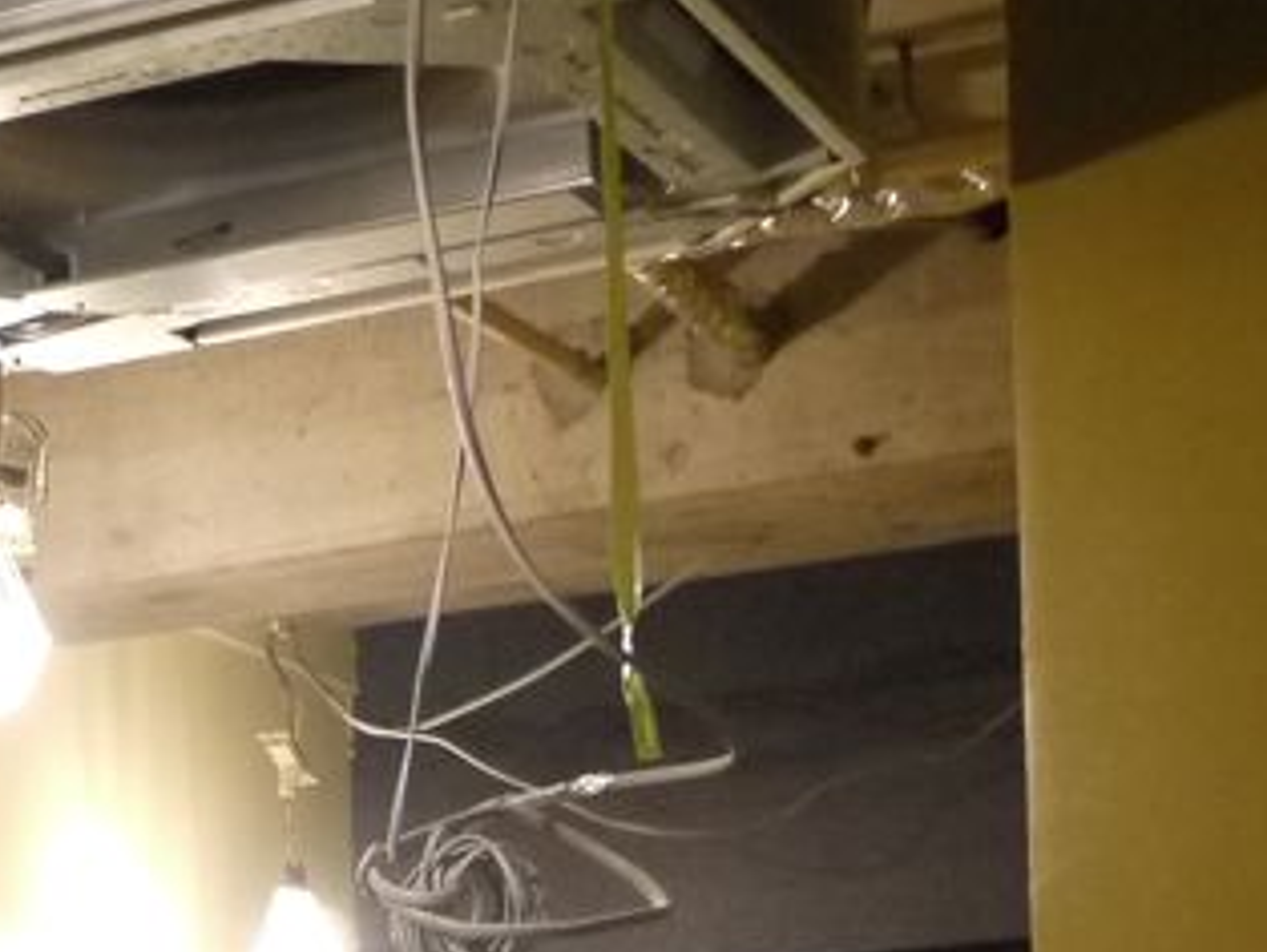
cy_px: 1771
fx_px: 4176
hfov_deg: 16.1
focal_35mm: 114
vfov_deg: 11.9
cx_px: -496
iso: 800
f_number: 2.5
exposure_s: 1/125
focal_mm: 14
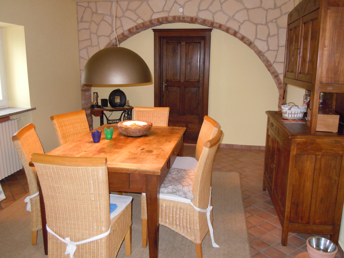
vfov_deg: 46.8
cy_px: 129
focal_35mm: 30
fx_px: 298
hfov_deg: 60.0
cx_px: 172
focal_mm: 5.4
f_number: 3.5
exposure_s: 1/30
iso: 640
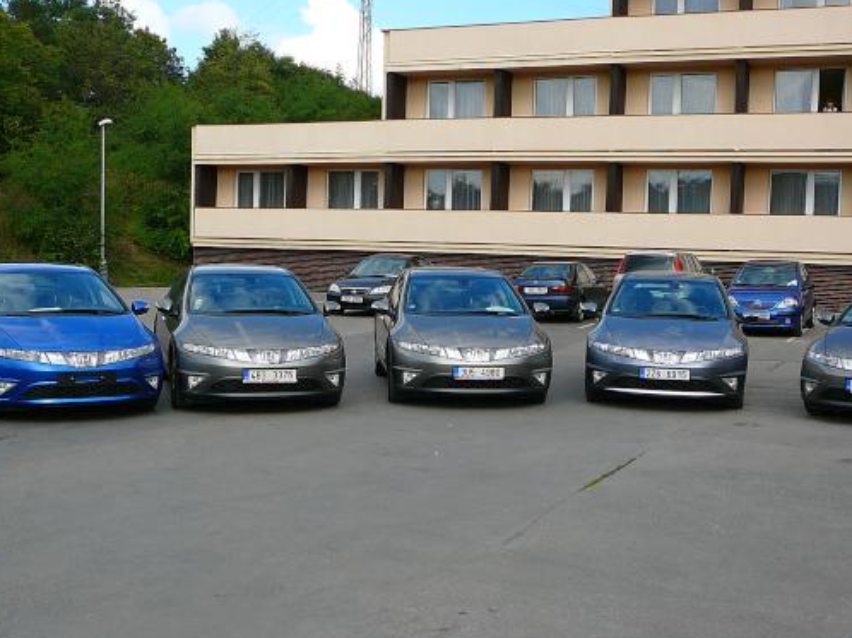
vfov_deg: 32.2
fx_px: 1107
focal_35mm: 45
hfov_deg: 42.1
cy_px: 334
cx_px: 445
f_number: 2.8
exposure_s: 1/800
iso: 80
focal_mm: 5.2
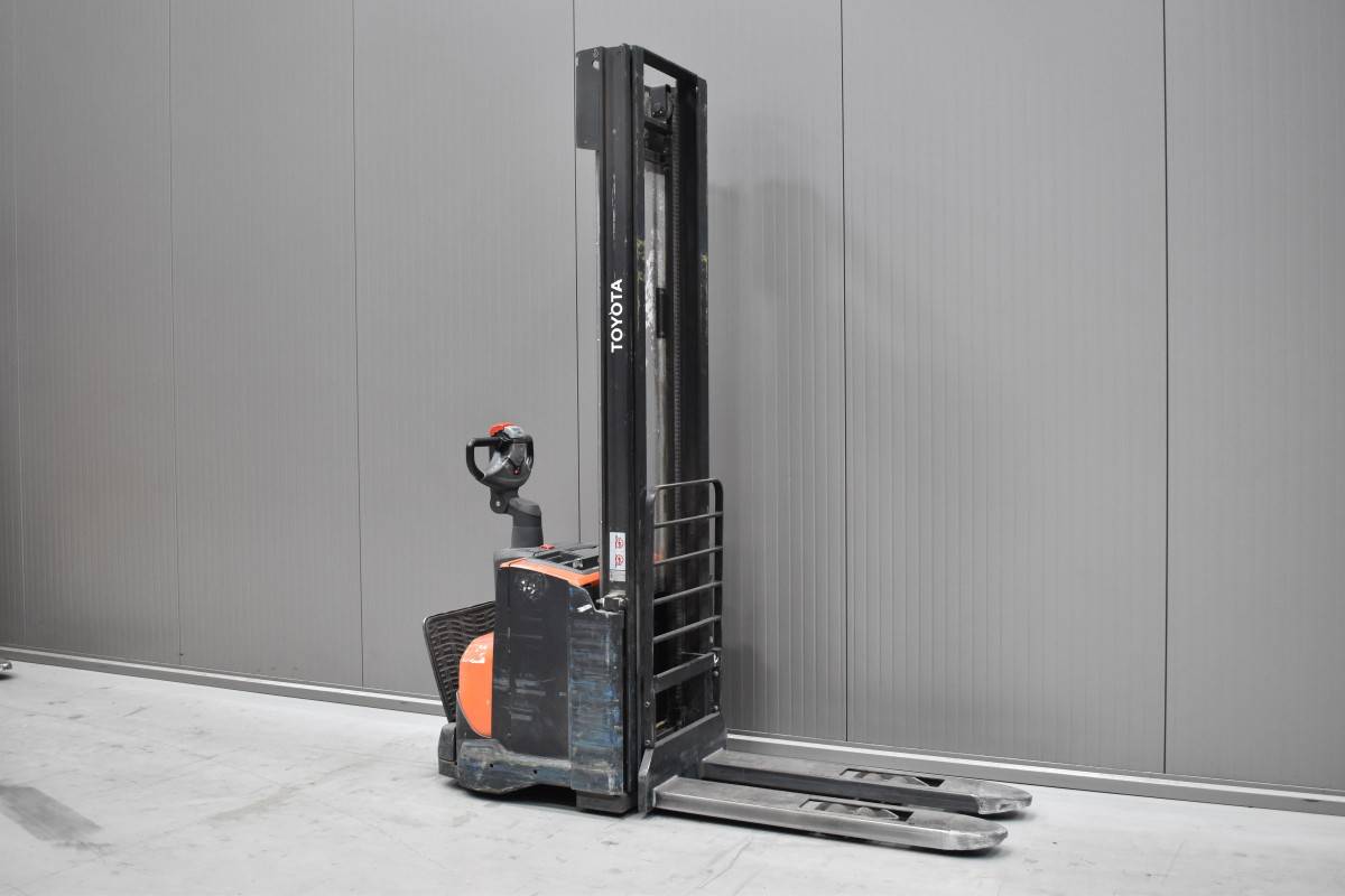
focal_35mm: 36
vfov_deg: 36.9
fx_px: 1345
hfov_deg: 53.1
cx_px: 672
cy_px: 448
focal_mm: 24
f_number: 5
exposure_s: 1/50
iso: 1600
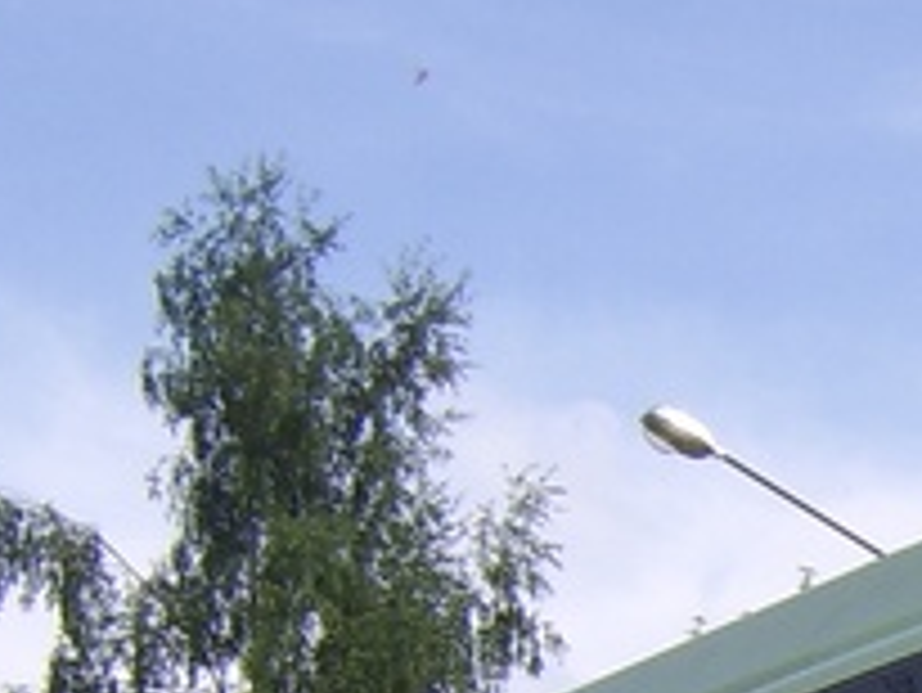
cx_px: 1444
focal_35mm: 155
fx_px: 4131
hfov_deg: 12.1
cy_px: 1134
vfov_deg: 9.3
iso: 71
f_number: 6.7
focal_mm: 8.13
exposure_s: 1/297
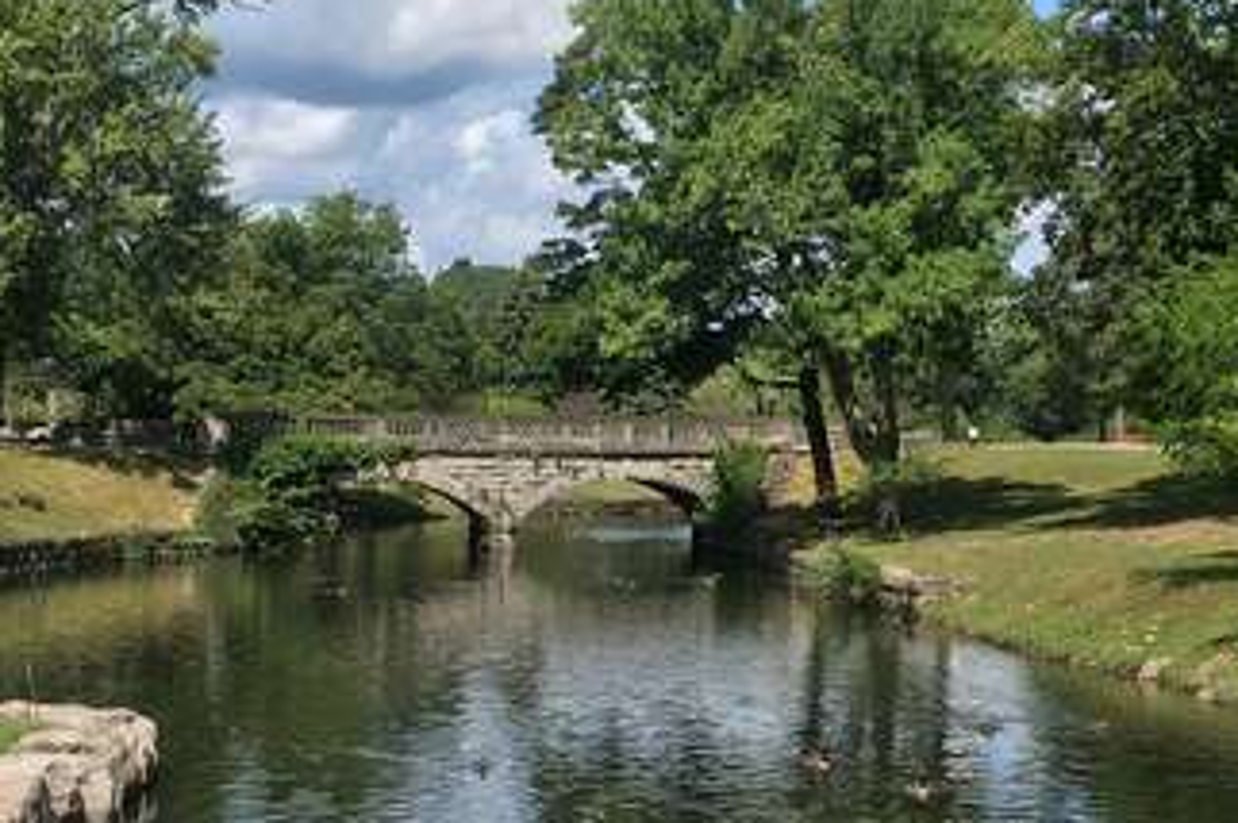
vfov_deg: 18.1
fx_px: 2577
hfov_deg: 27.0
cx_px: 665
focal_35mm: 75
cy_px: 527
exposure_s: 1/1425
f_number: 2.2
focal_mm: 4.15
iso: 25
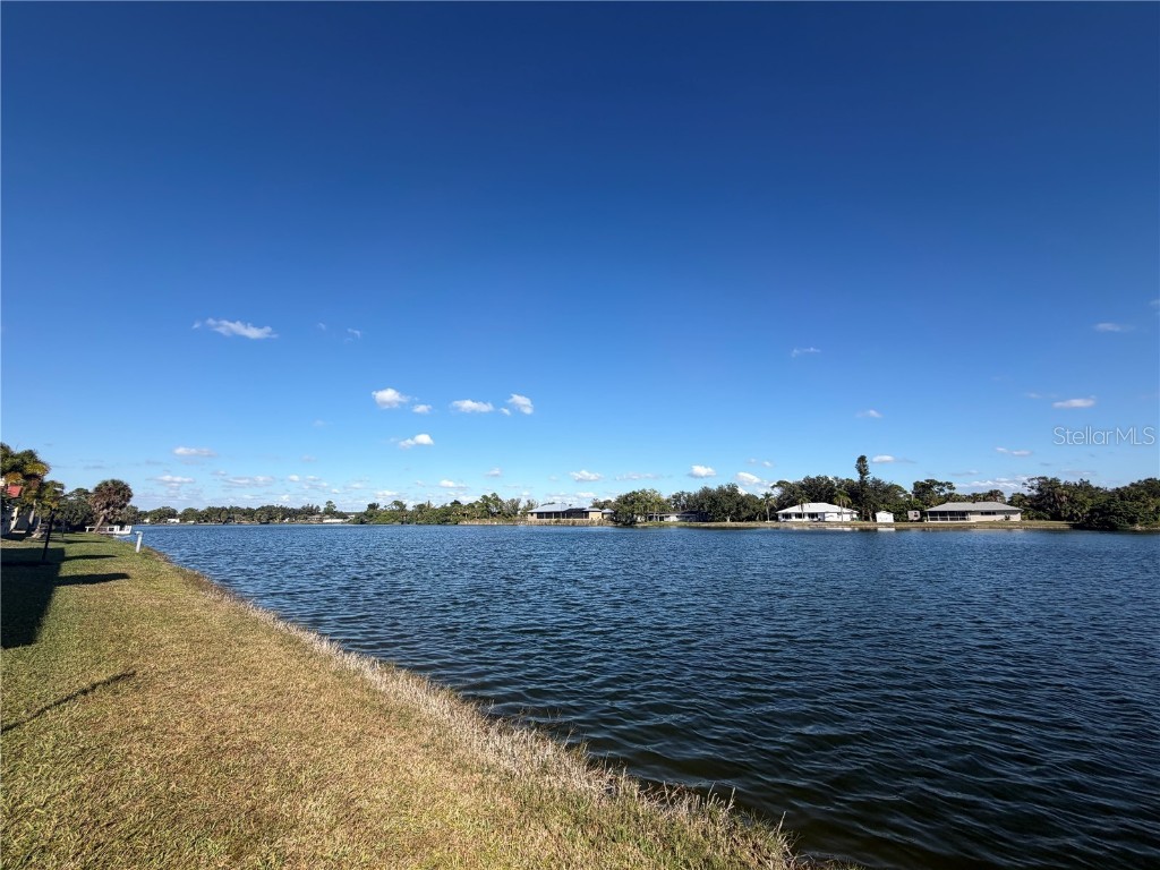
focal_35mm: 14
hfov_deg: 102.1
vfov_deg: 85.7
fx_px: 469
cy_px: 435
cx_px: 580
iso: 20
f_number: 2.2
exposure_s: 1/830
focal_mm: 2.22
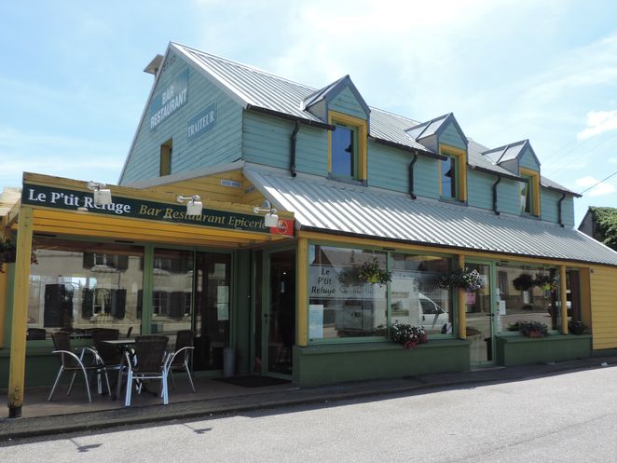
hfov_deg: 61.5
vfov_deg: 48.1
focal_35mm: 29
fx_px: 517
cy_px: 264
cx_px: 336
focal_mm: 4.3
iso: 80
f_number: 3
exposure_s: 1/640
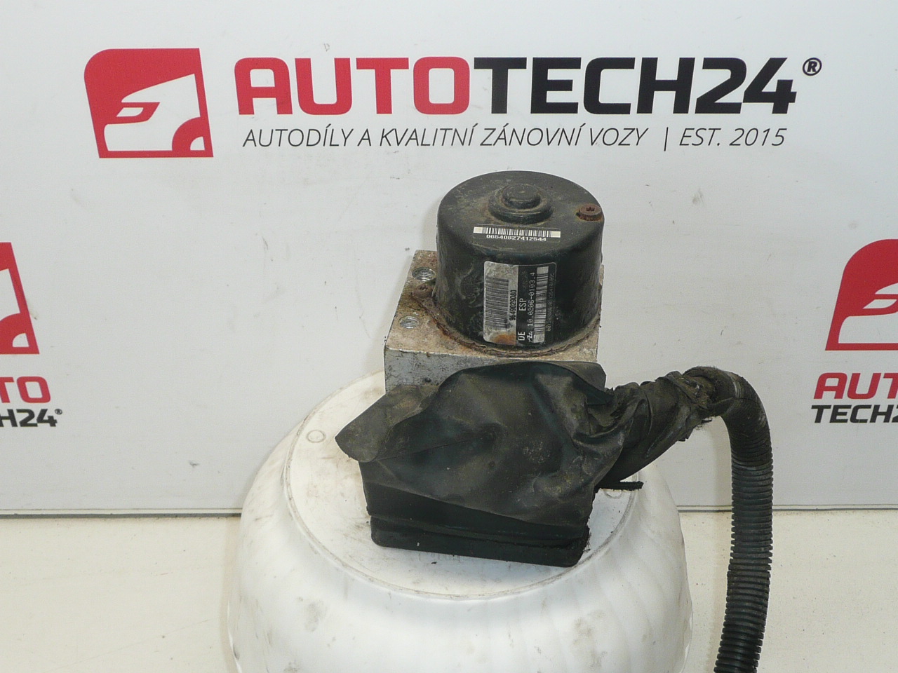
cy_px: 336
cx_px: 449
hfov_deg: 42.1
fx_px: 1167
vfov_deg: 32.2
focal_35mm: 45
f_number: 3.4
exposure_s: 1/80
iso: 100
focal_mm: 4.9
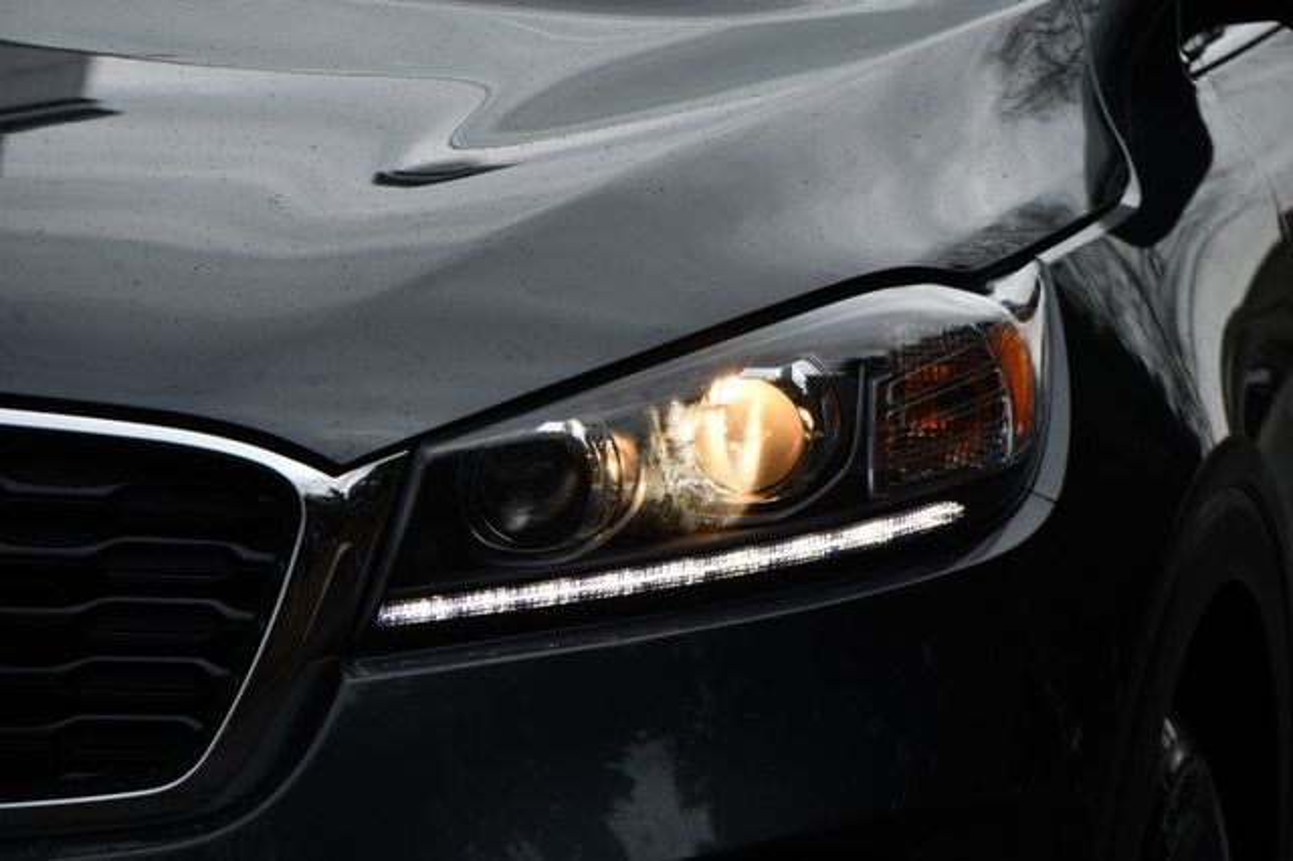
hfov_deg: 8.1
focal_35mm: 255
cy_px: 430
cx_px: 646
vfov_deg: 5.4
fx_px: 9154
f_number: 7.1
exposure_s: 1/500
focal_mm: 170
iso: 200
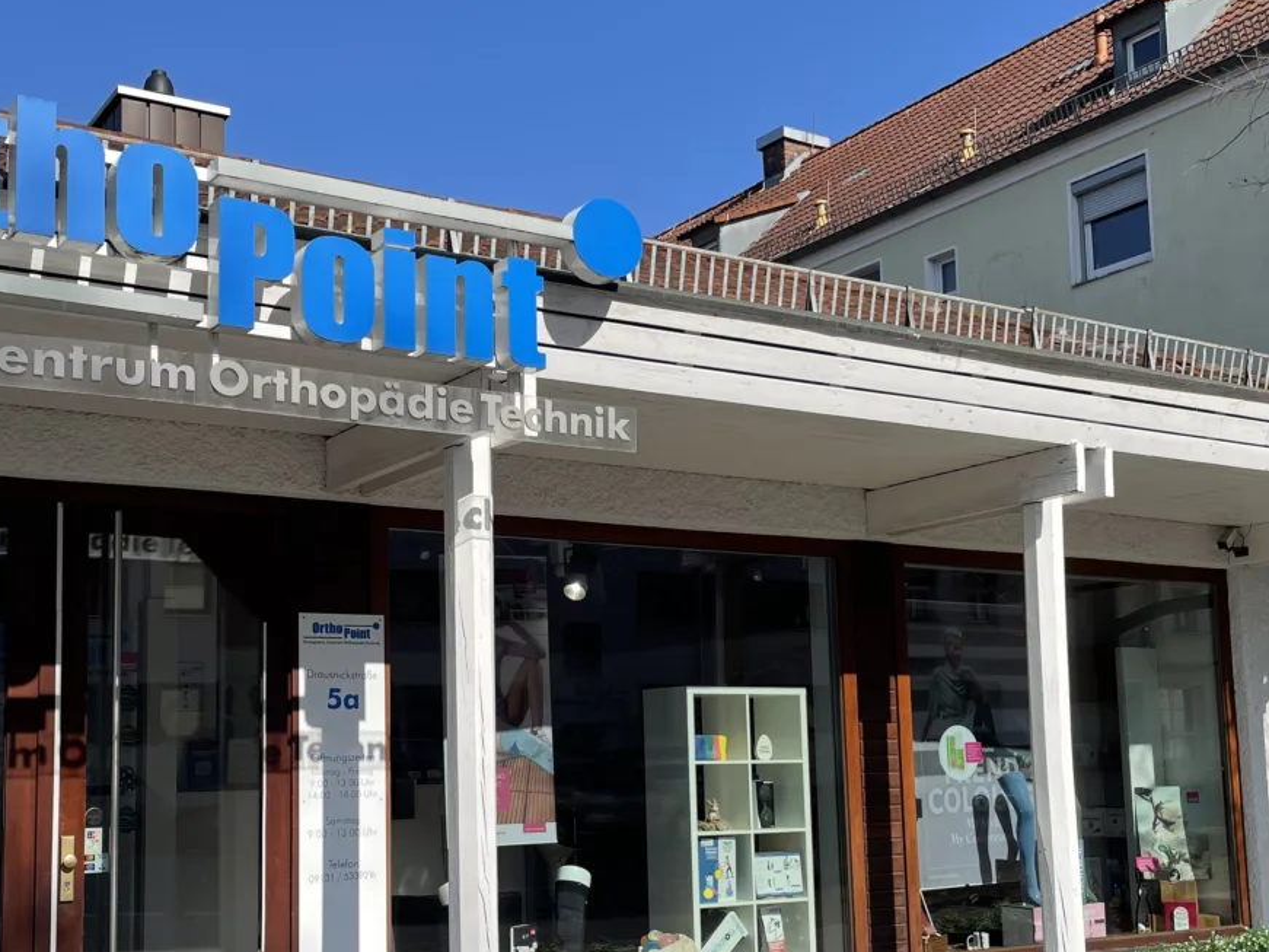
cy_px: 596
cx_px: 525
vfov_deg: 33.4
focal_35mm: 43
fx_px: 1576
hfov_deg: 43.7
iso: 32
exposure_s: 1/3300
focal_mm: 4.2
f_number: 1.6
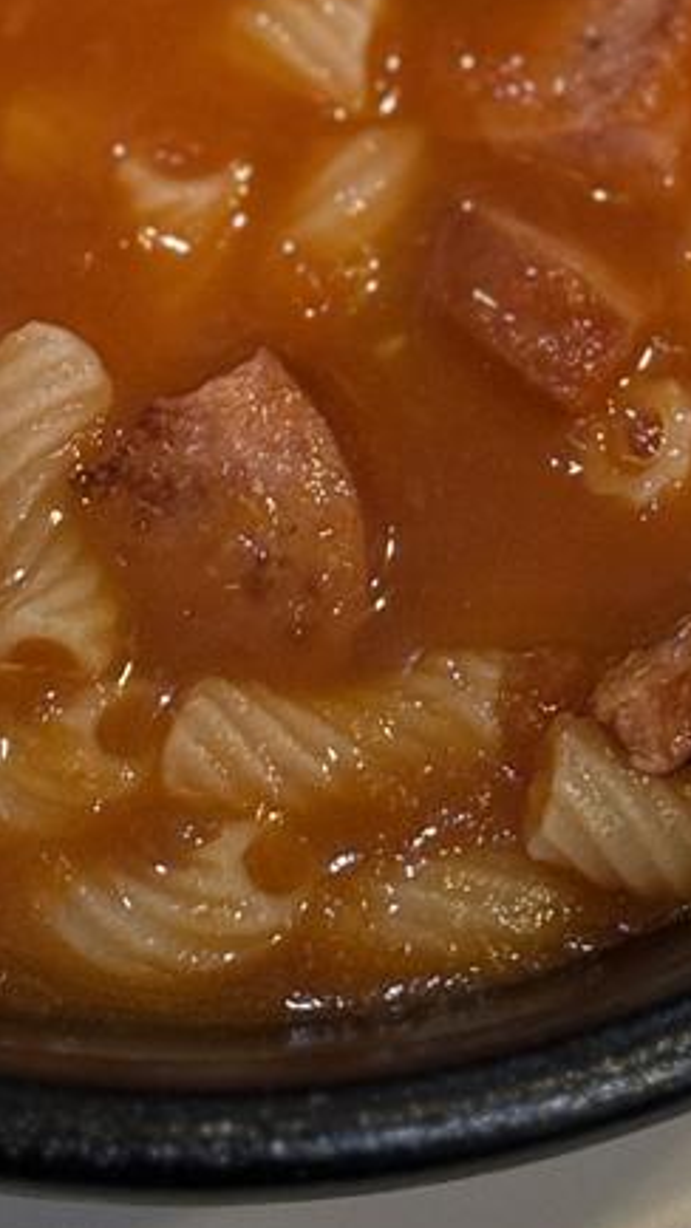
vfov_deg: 10.9
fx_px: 6289
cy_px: -362
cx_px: 470
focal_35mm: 193
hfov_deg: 6.3
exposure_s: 1/60
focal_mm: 6.76
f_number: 1.78
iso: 125
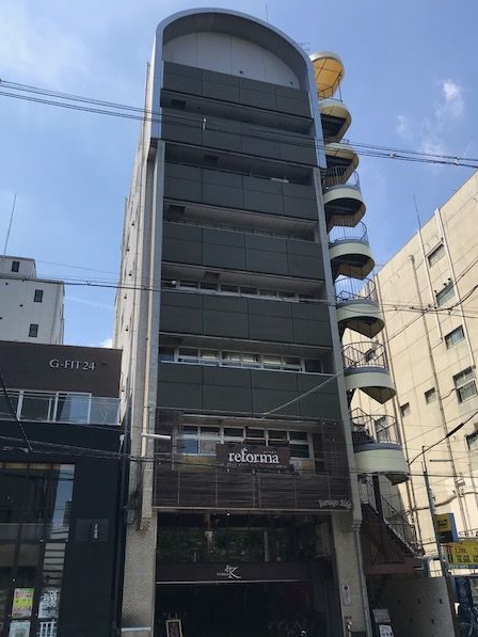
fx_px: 552
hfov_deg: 46.8
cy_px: 330
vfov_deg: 59.9
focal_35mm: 30
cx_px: 225
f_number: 1.8
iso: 20
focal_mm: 3.99
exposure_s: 1/1520
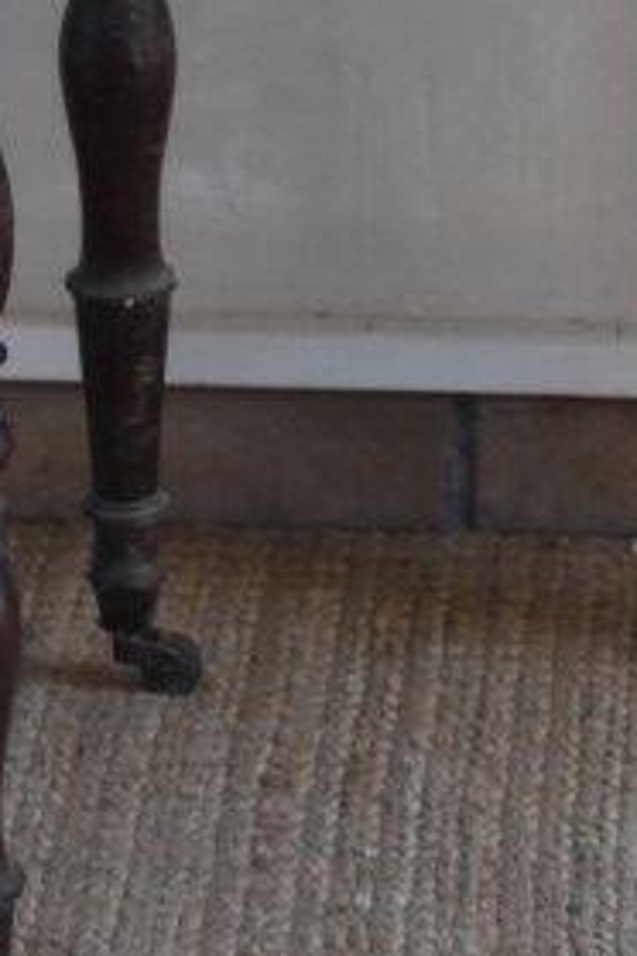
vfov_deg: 9.3
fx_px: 5761
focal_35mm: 217
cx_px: 733
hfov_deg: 6.3
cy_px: -254
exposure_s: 1/80
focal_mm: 35
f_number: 4.5
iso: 400
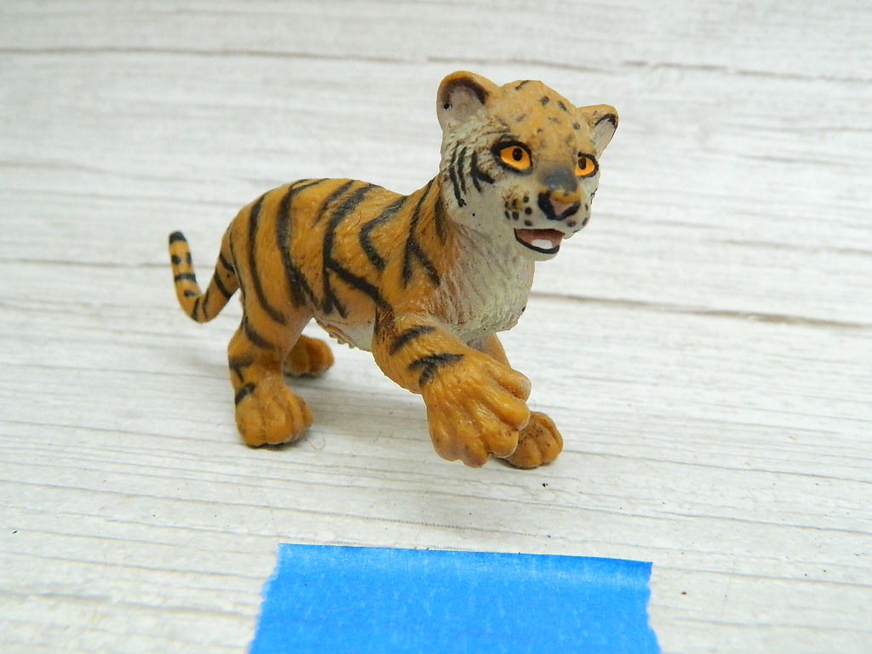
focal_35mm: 35
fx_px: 882
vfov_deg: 40.7
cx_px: 436
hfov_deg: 52.6
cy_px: 327
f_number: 3.3
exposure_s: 1/100
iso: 400
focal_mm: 6.2
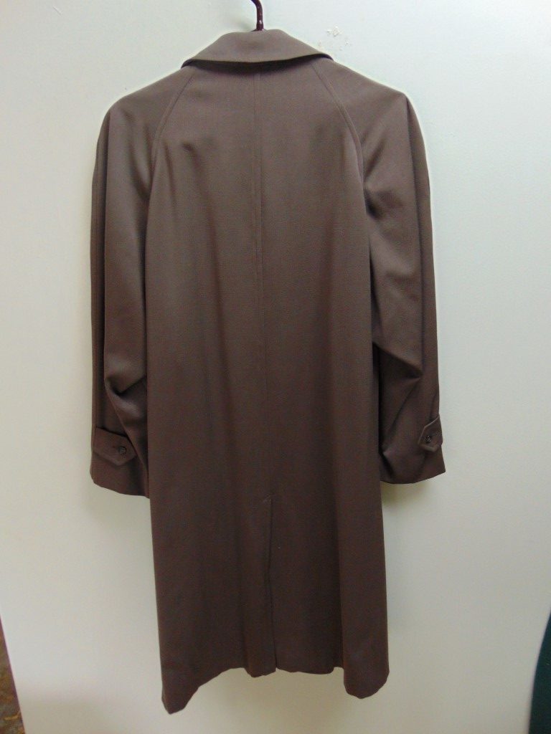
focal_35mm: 25
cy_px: 367
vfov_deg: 69.4
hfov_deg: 54.9
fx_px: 531
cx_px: 276
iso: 200
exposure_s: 1/40
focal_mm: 4.5
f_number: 3
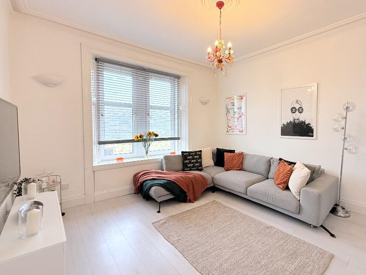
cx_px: 213
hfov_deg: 90.3
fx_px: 180
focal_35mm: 17
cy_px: 132
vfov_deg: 74.7
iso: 250
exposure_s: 1/99
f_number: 2.2
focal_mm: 2.22
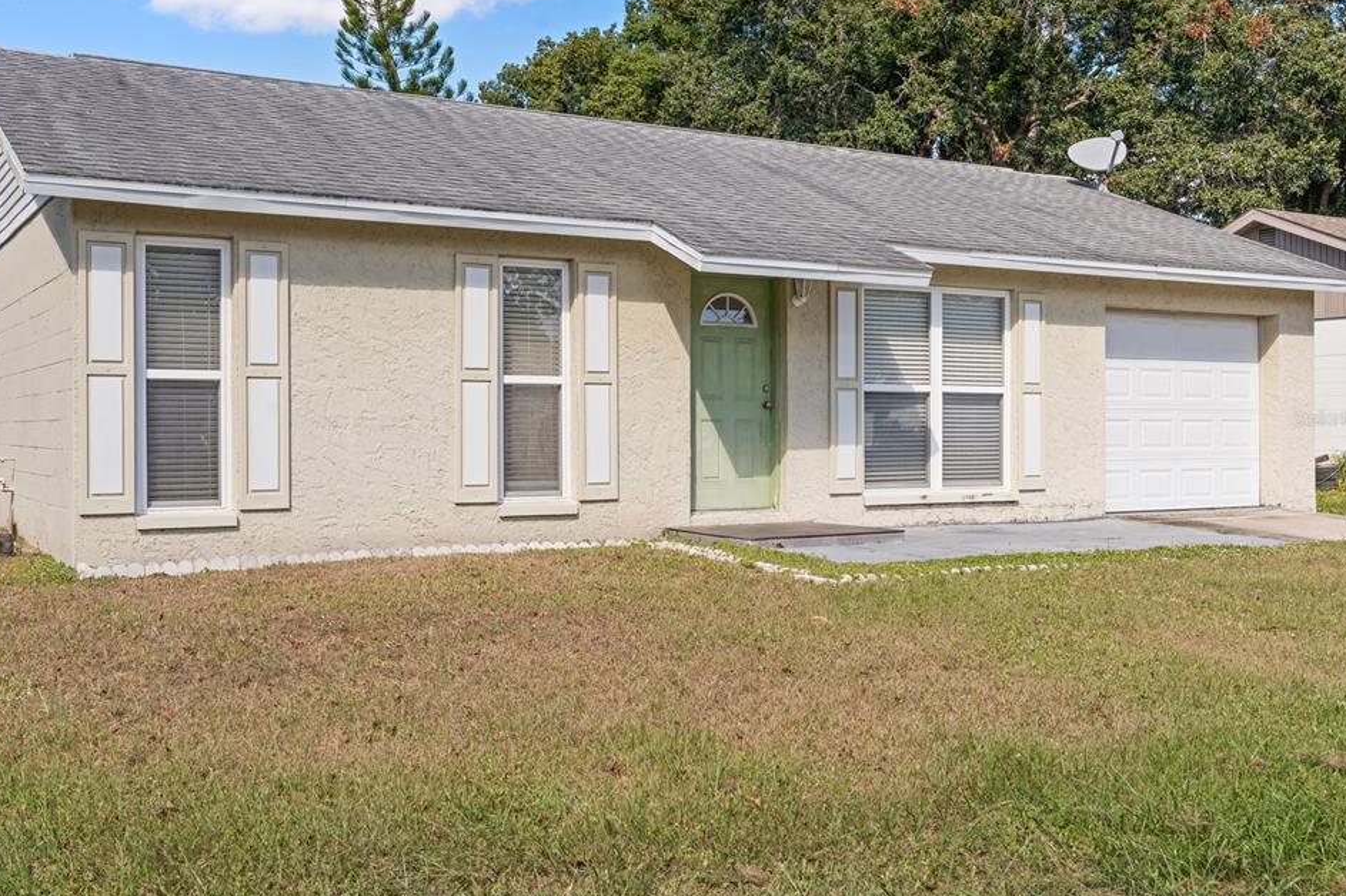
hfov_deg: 50.7
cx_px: 645
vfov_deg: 35.0
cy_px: 418
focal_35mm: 38
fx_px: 1420
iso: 250
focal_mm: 35
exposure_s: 1/100
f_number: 8
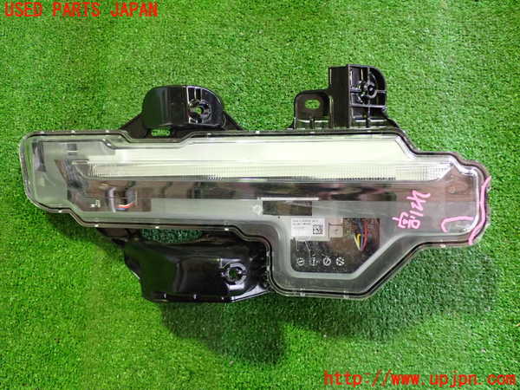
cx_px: 260
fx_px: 541
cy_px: 195
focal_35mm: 36
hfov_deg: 51.4
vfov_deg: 39.7
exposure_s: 1/40
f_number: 2.5
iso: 800
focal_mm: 6.37
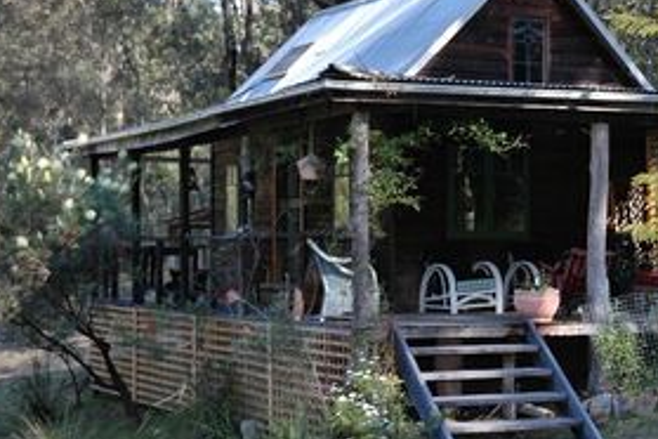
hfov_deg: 23.4
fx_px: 1572
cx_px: 483
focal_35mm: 86
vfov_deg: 15.9
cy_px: 185
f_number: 5.6
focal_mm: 34
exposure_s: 1/100
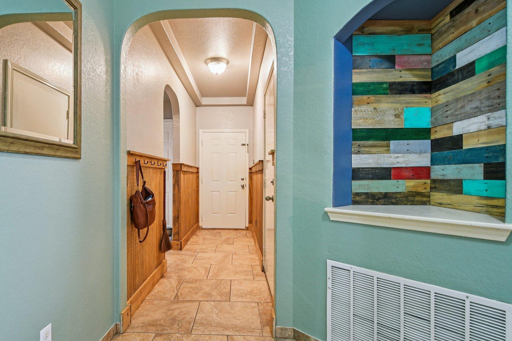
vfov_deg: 67.4
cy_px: 163
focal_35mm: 18
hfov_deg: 89.7
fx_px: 256
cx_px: 228
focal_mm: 10
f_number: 8
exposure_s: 1/3.33
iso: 400
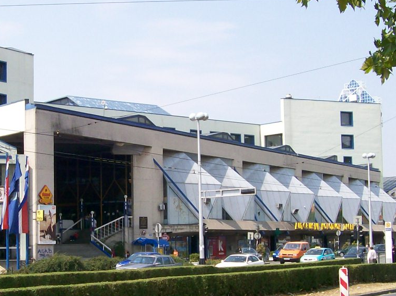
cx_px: 94
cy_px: 165
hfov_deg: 25.3
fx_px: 869
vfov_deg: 19.4
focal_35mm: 76
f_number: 4.8
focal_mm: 6
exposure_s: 1/410
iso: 80
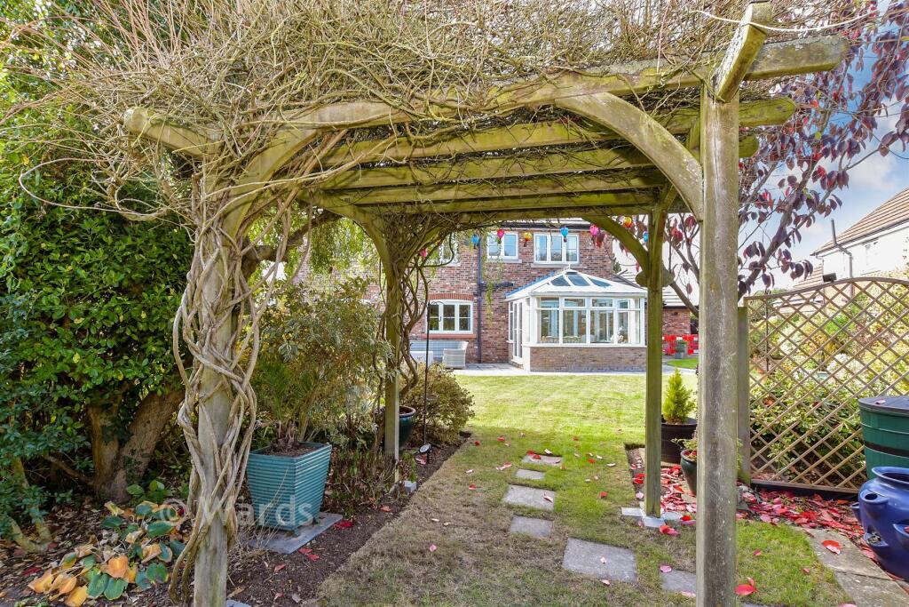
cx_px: 454
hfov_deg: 100.4
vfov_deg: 77.3
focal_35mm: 15
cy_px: 304
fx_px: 379
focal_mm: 10
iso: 320
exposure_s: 1/60
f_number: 8
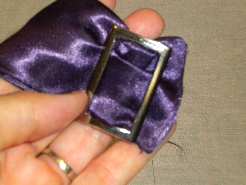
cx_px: 123
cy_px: 92
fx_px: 746
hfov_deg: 18.7
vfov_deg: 14.1
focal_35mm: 105
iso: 400
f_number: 8.5
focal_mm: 18.9
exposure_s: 1/60
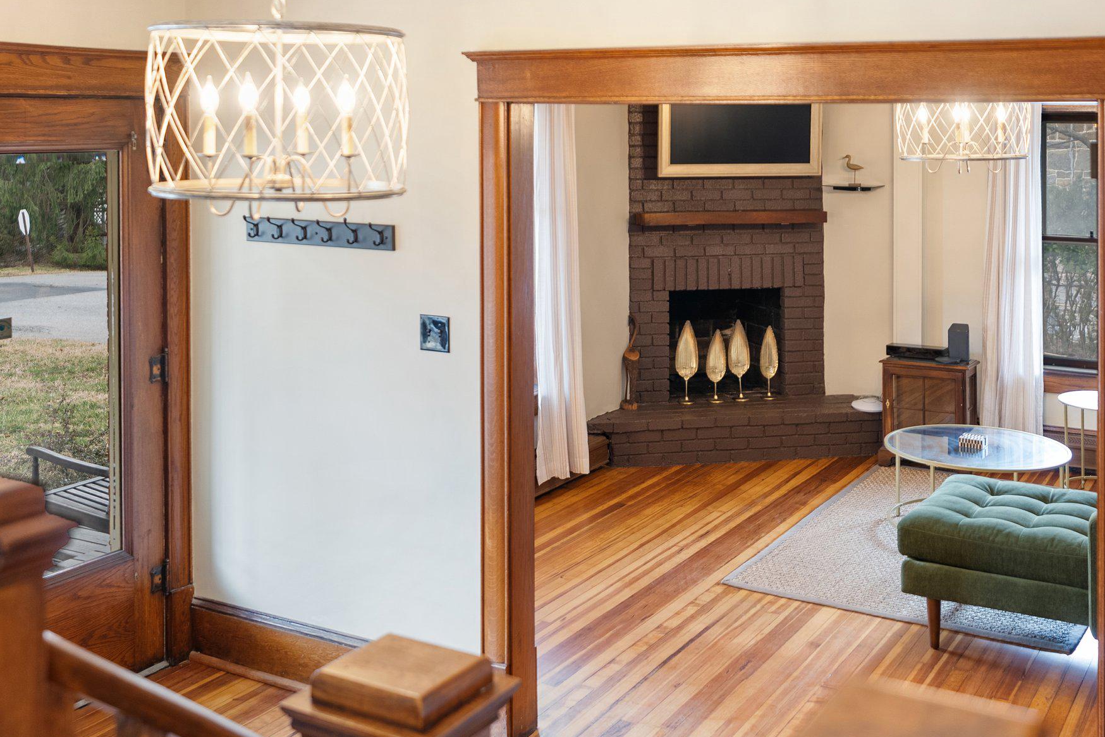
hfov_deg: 47.4
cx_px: 576
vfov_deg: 32.6
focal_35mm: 41
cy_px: 418
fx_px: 1259
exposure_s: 1/200
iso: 640
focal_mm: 35
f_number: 2.8
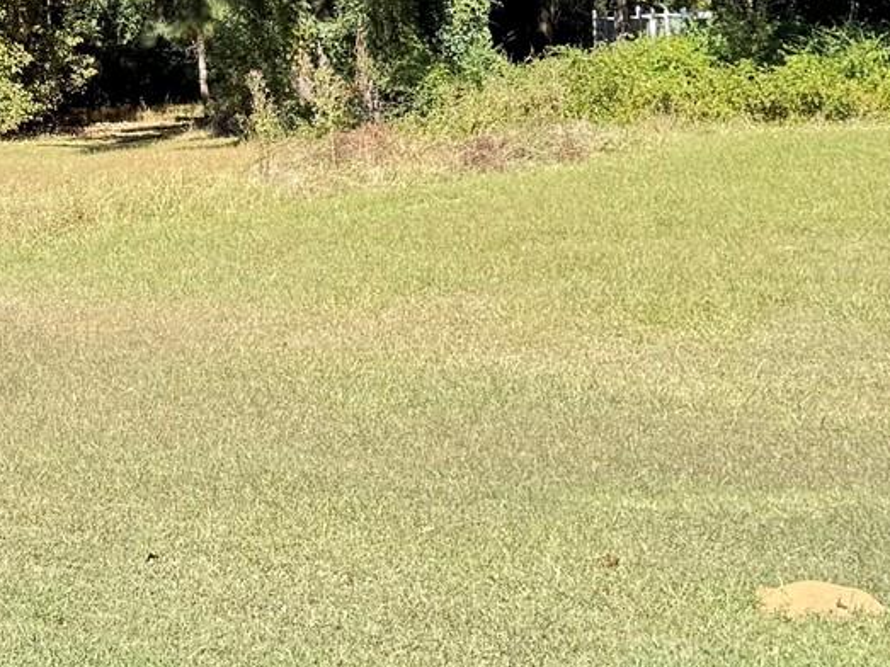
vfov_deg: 15.1
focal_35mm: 94
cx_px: 126
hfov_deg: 20.5
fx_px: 2416
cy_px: -168
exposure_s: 1/715
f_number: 1.78
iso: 80
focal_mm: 6.76
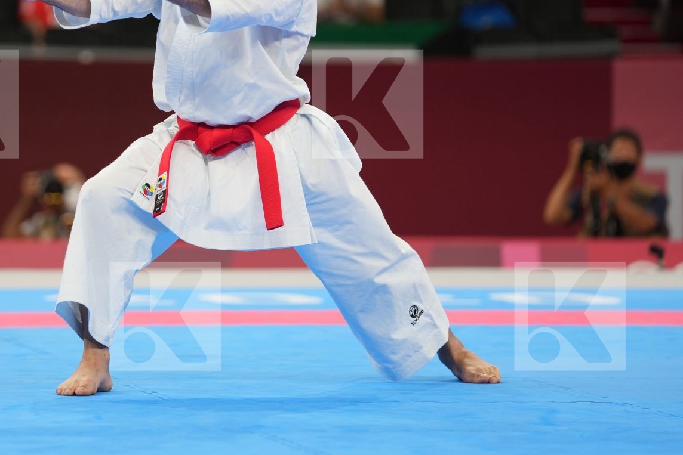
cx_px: 165
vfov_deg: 5.3
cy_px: 104
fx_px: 4895
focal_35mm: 258
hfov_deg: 8.0
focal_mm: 164
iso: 400
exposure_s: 1/500
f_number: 2.8
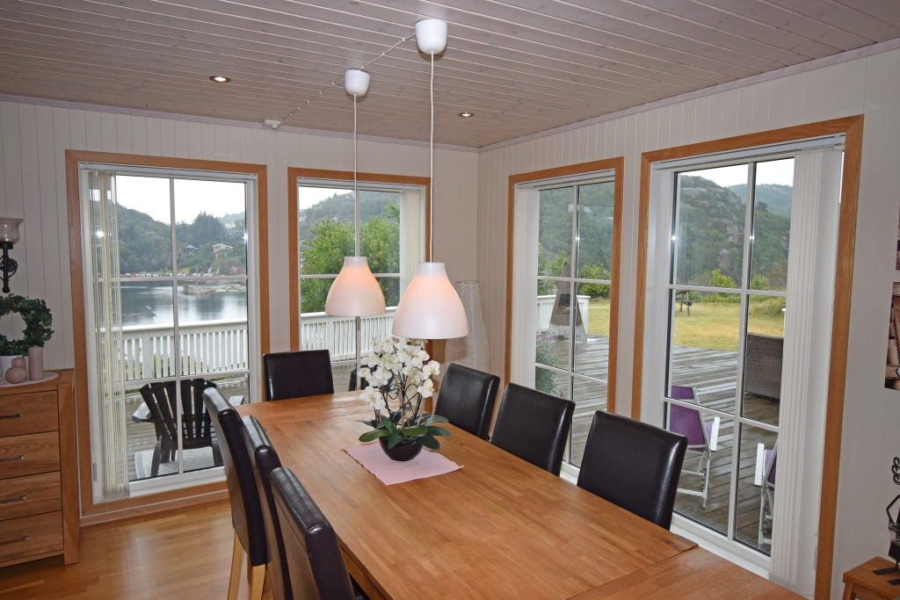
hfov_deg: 77.3
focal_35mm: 22
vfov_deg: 56.2
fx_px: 563
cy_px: 300
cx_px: 450
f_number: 5.6
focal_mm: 15
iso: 320
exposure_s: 1/125
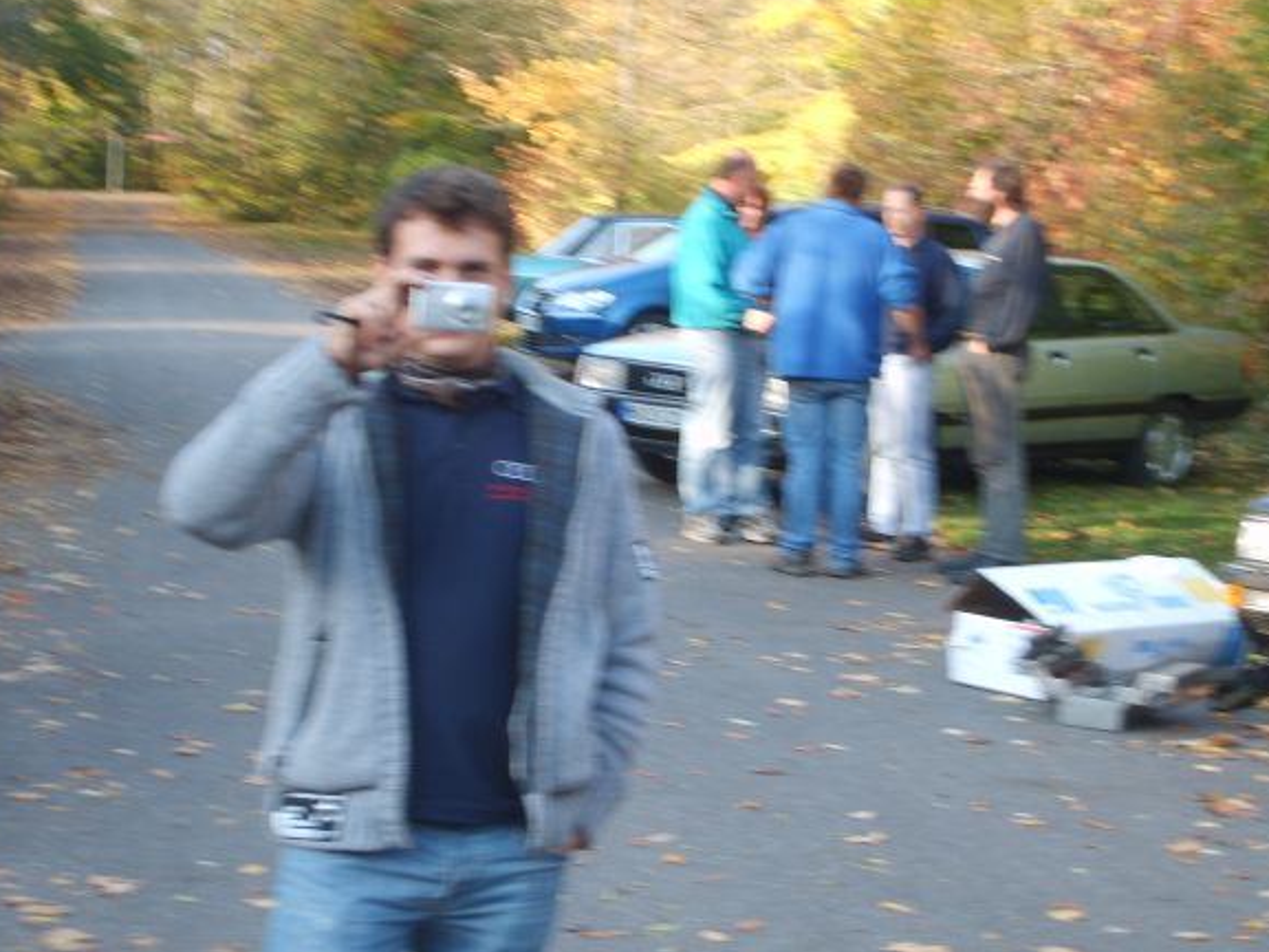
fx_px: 2933
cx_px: 579
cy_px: 458
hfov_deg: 24.4
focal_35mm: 80
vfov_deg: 18.4
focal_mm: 12
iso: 50
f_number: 3.9
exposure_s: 1/45
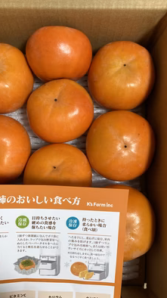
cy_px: 150
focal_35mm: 31
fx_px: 245
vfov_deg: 62.7
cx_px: 68
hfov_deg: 37.6
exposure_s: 1/50
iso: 100
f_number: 1.8
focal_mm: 3.99
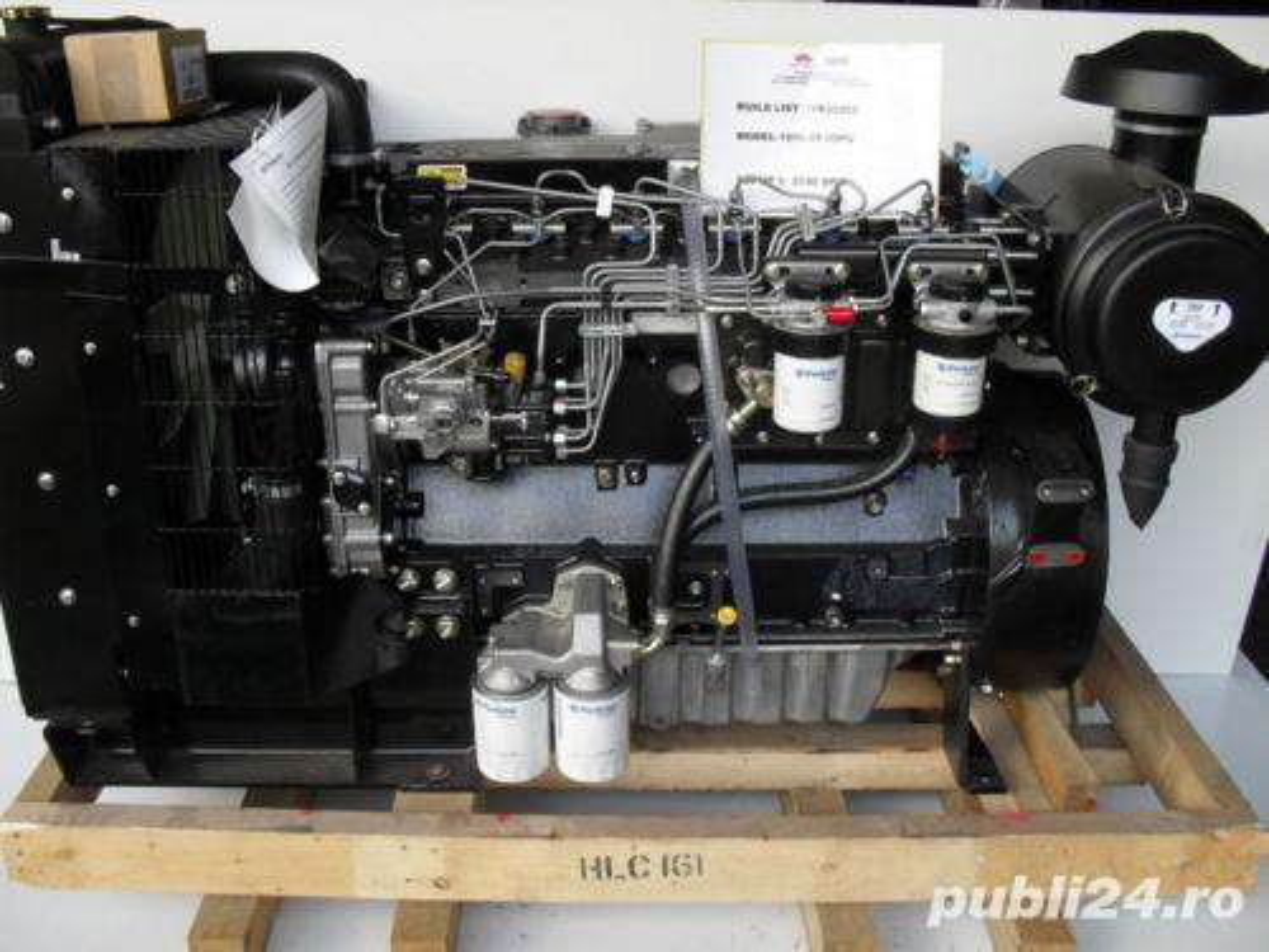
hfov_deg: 52.6
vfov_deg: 40.7
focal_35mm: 35
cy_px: 476
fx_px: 1283
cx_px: 634
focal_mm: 6.3
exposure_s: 1/45
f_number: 3.2
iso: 120
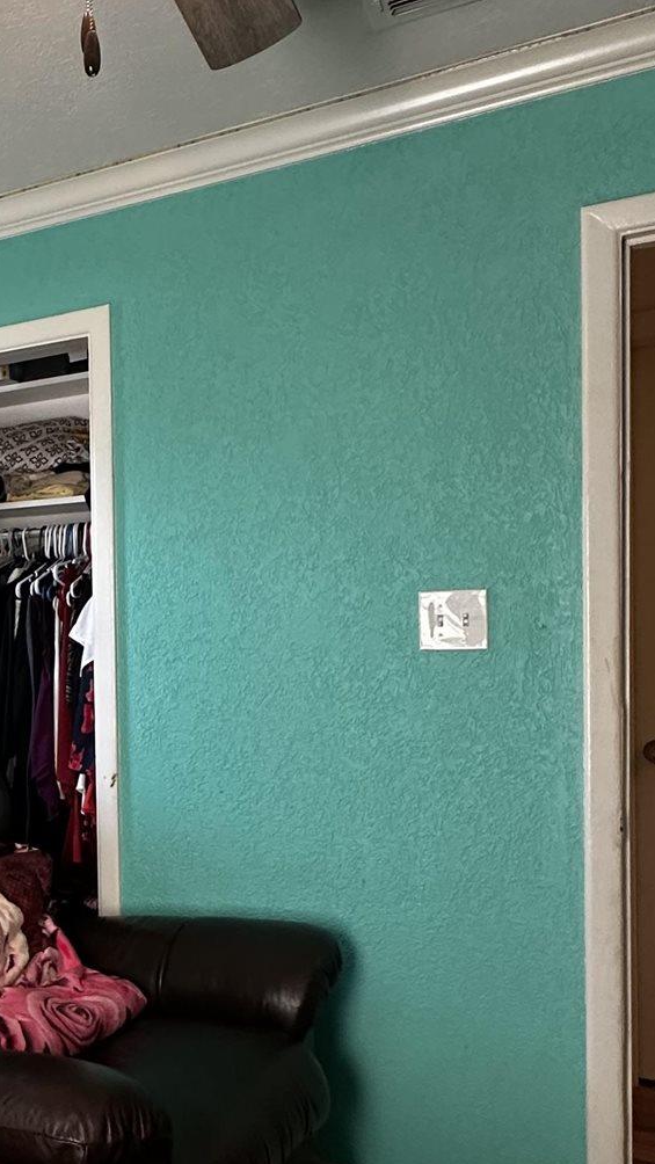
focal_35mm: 35
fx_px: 1080
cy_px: 648
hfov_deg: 29.1
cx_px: -134
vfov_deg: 56.5
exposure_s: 1/120
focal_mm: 2.22
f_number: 2.2
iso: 320
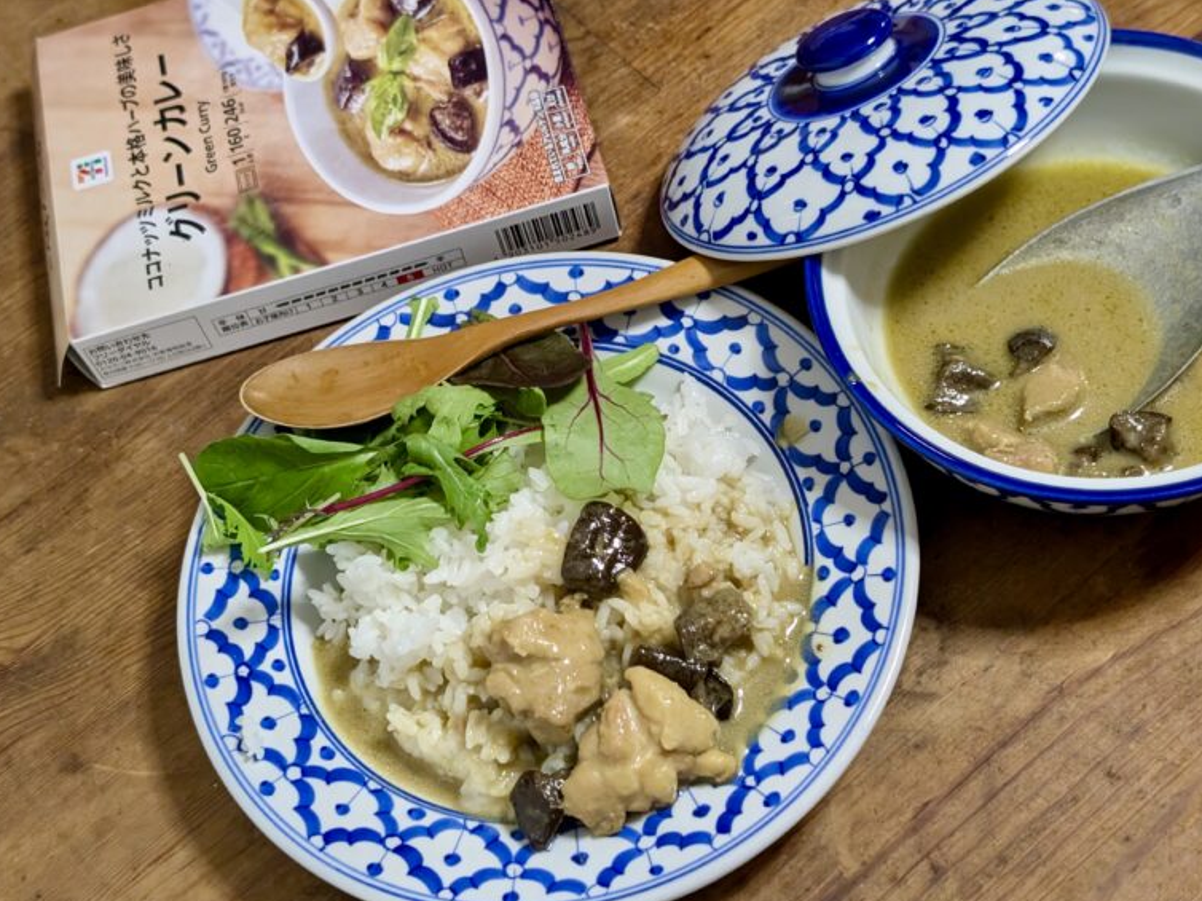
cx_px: 593
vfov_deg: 29.1
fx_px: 1736
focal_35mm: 50
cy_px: 454
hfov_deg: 38.2
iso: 565
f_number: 1.68
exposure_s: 1/33.3
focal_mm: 6.9
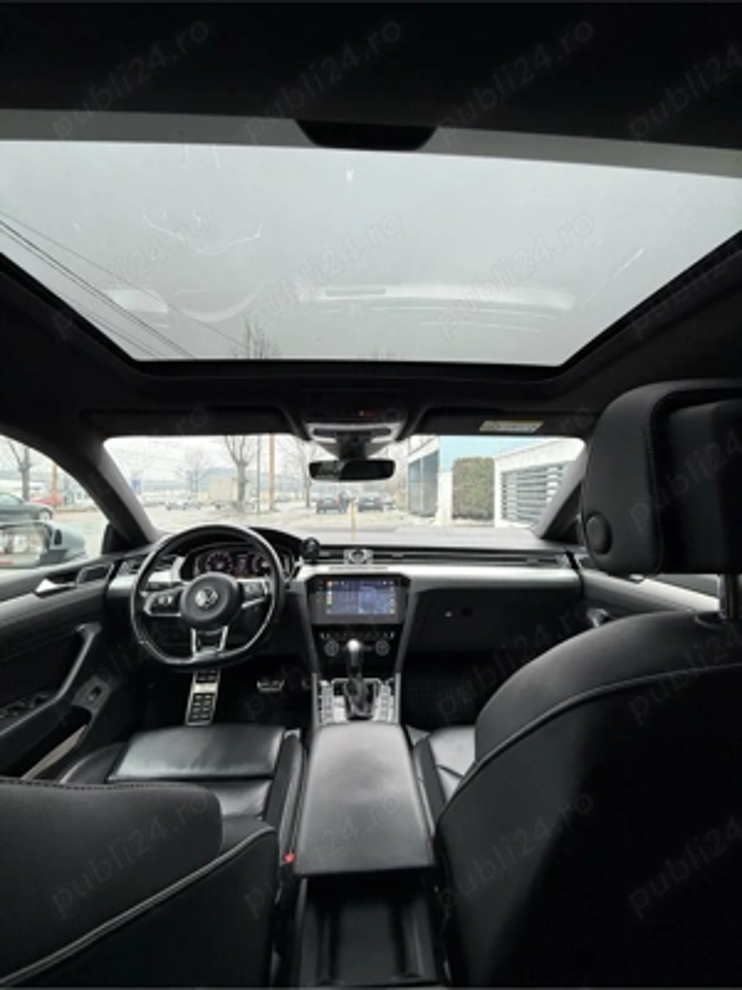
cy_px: 495
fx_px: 400
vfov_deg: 102.1
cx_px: 371
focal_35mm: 14
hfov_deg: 85.7
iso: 50
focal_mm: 2.22
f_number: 2.2
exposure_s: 1/104
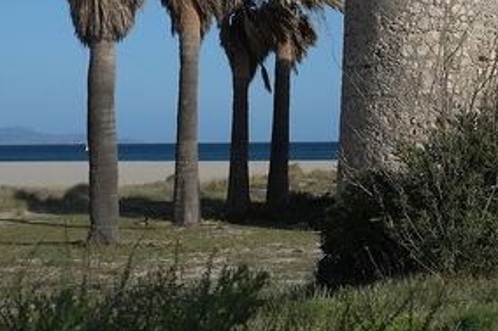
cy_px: 54
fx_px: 1548
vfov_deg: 12.2
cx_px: 319
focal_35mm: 112
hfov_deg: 18.2
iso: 200
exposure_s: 1/1500
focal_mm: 35
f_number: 5.6
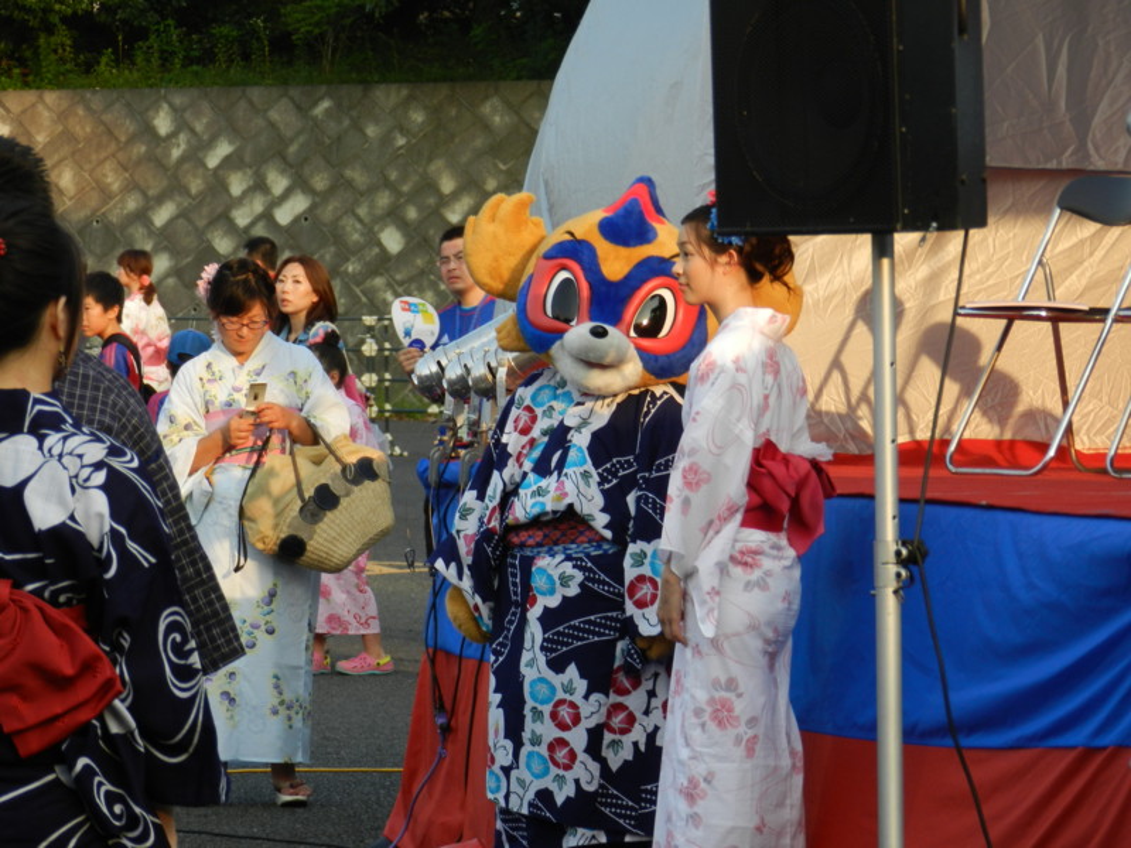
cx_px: 566
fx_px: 7809
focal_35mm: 239
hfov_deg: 8.3
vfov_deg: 6.2
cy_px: 424
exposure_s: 1/200
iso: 160
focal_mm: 42.4
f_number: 5.1
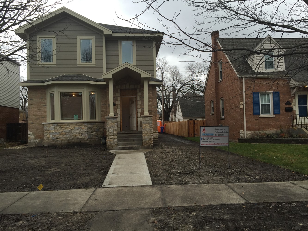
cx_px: 154
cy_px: 116
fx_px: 258
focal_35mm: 29
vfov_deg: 48.2
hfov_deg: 61.7
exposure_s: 1/377
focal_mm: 4.15
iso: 32
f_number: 2.2
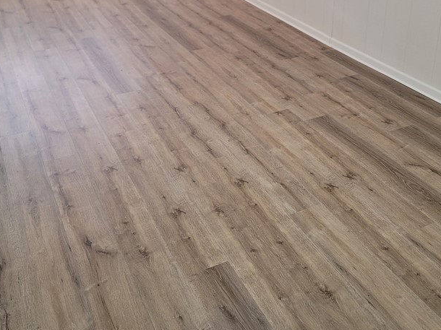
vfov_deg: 33.4
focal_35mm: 42
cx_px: 234
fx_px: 535
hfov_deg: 44.8
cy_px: 67
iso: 250
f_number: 1.8
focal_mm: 7
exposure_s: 1/120
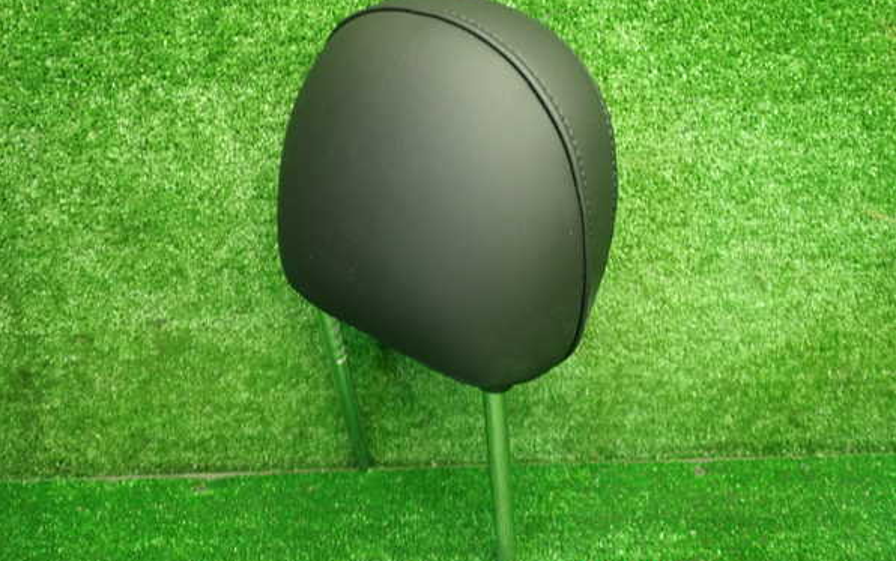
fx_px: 782
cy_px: 260
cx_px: 448
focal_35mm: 32
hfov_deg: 59.6
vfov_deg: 39.4
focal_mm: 5.4
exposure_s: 1/30
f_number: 2.3
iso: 250
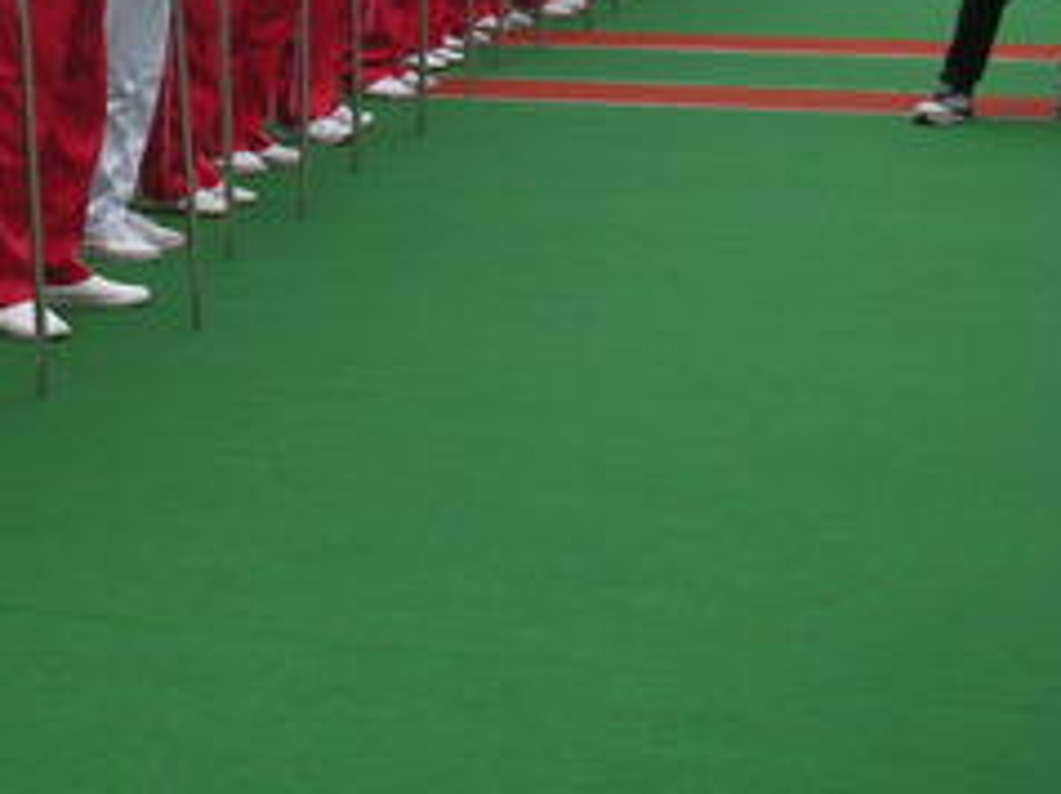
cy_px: 145
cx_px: -401
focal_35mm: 103
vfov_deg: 14.3
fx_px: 3154
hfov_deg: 17.6
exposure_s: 1/163
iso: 50
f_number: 2.8
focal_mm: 5.8
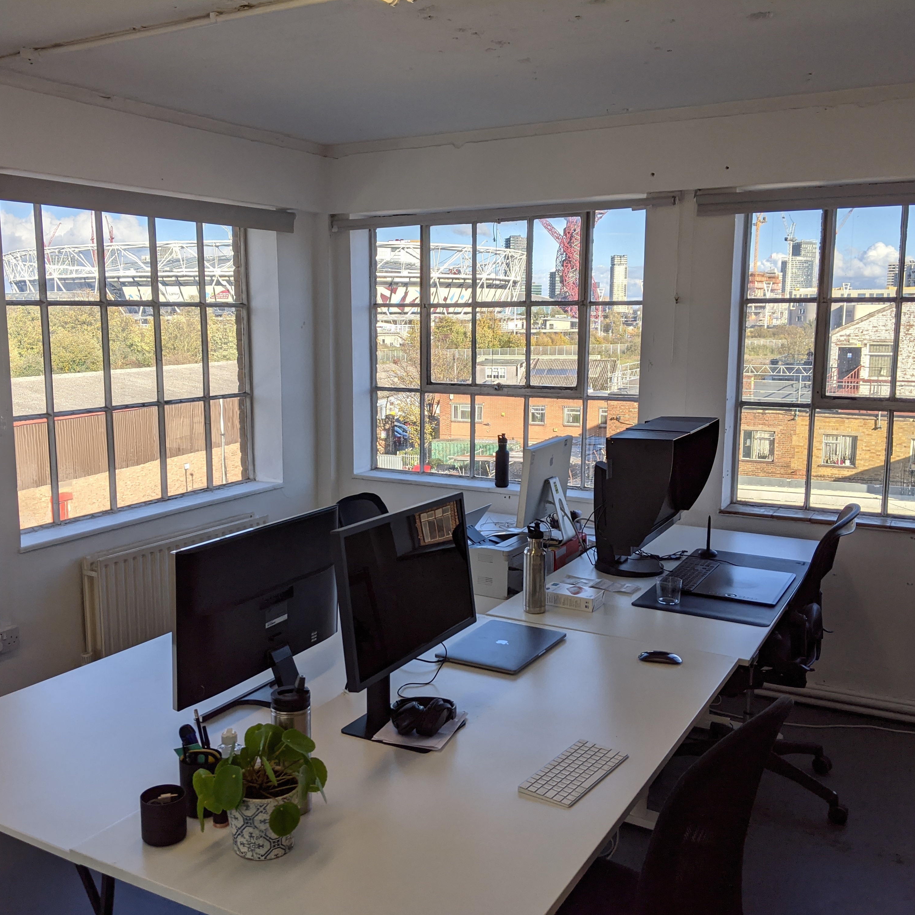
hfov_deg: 51.0
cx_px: 402
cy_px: 457
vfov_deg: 51.1
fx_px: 957
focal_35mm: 32
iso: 56
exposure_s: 1/2132
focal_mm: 4.44
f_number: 1.8
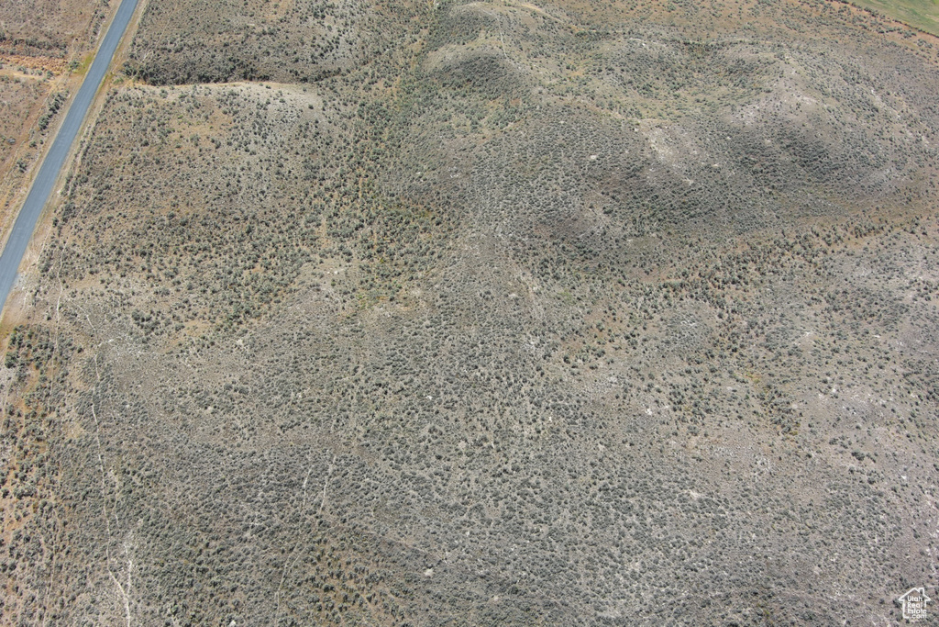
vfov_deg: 45.0
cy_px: 314
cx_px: 470
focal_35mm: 29
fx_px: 756
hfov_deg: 63.7
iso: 100
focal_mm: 10.57
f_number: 2.8
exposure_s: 1/843
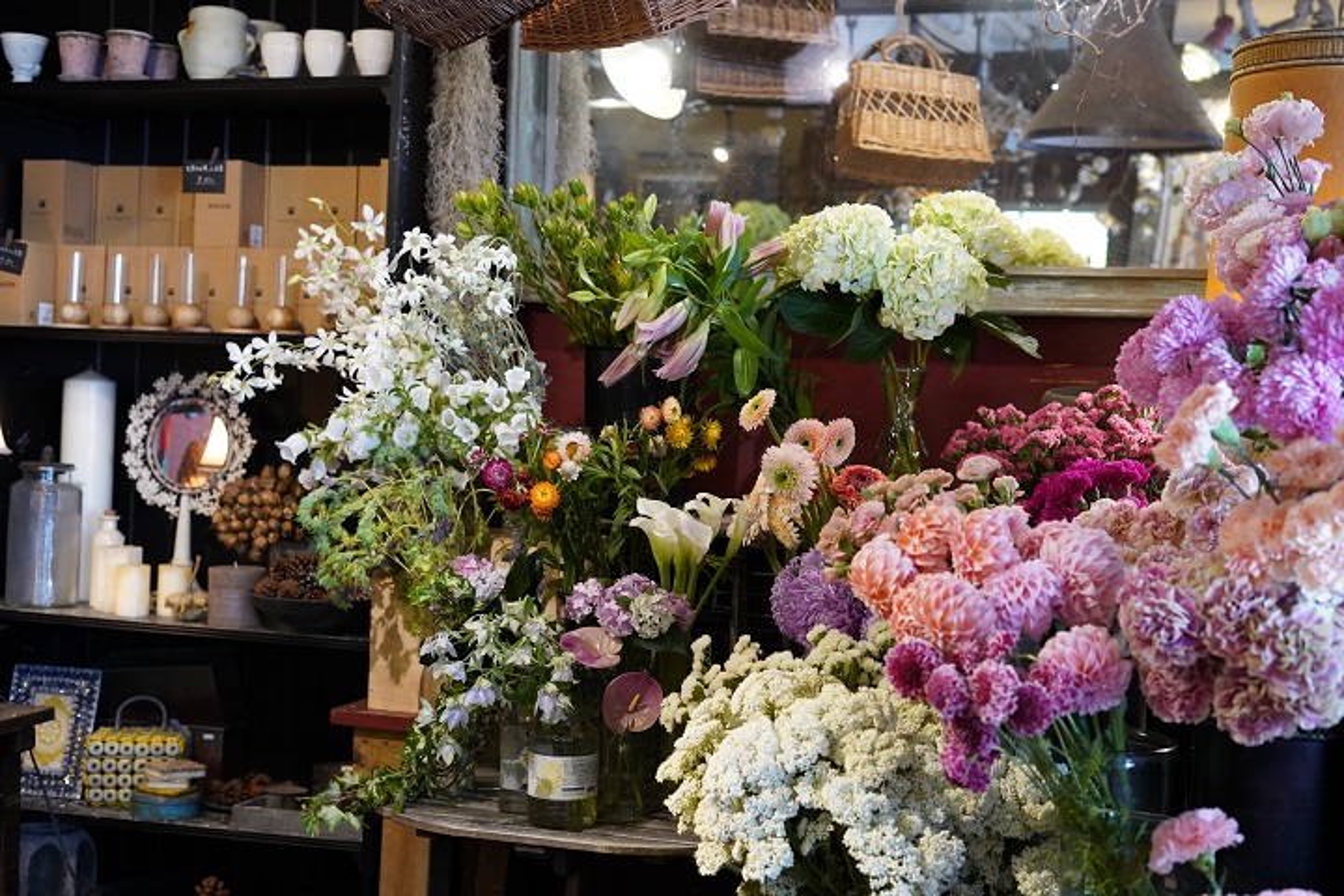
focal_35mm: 50
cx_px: 672
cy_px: 448
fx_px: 1867
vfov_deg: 27.0
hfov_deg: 39.6
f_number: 4
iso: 6400
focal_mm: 50
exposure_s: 1/250
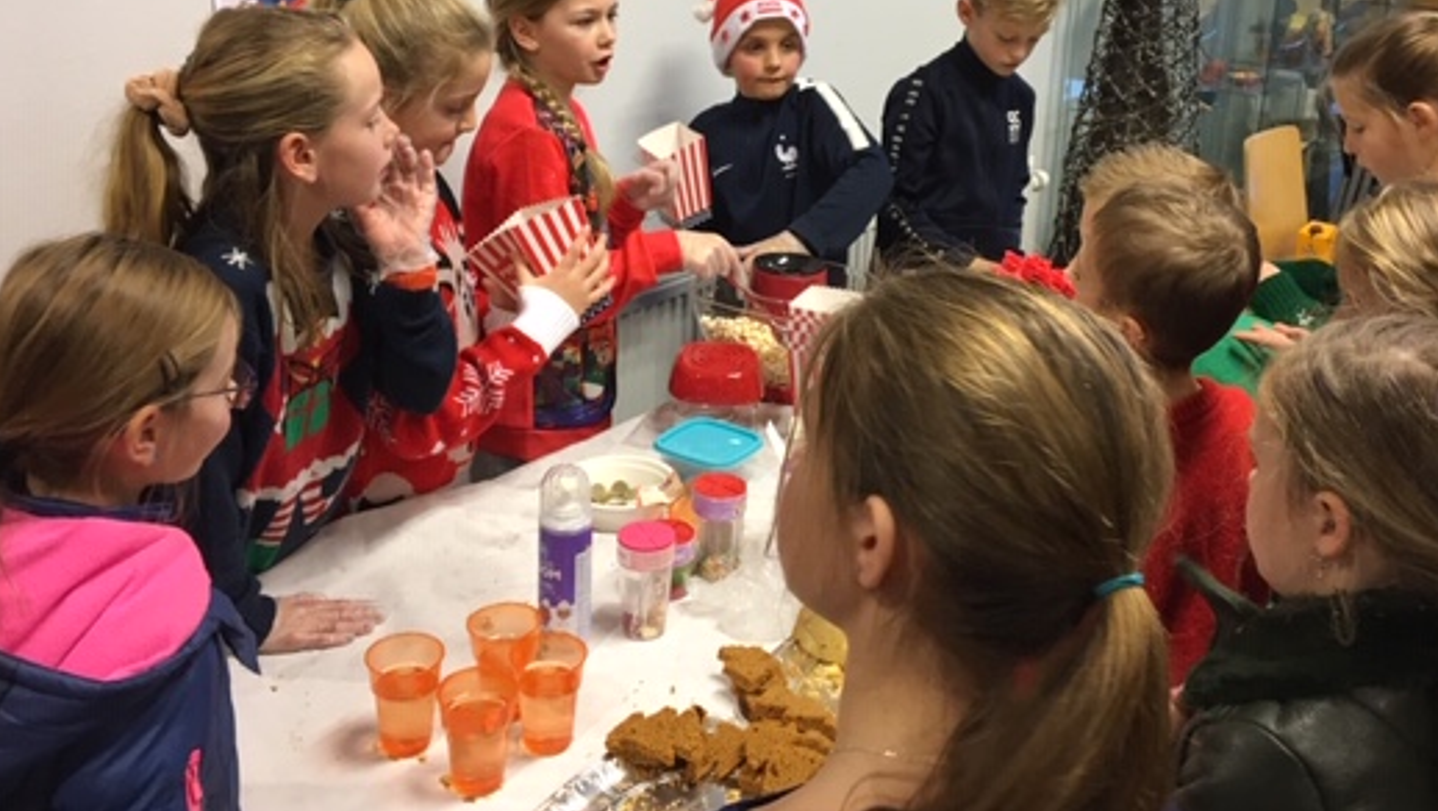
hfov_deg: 51.6
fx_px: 1488
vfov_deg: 30.0
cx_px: 747
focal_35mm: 39
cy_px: 211
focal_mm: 4.15
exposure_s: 1/33
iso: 125
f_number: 2.2
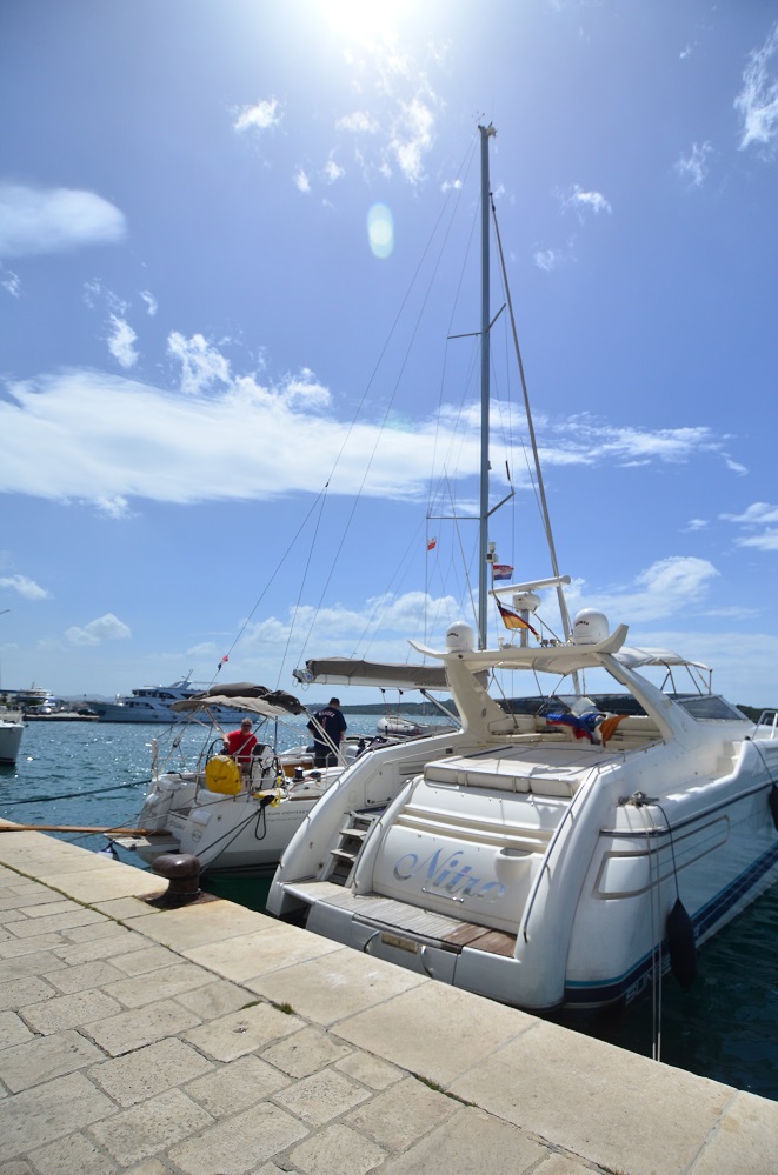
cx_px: 389
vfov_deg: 90.1
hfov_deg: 67.1
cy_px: 588
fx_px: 587
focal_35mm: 18
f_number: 4.5
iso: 360
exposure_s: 1/8000
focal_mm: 12
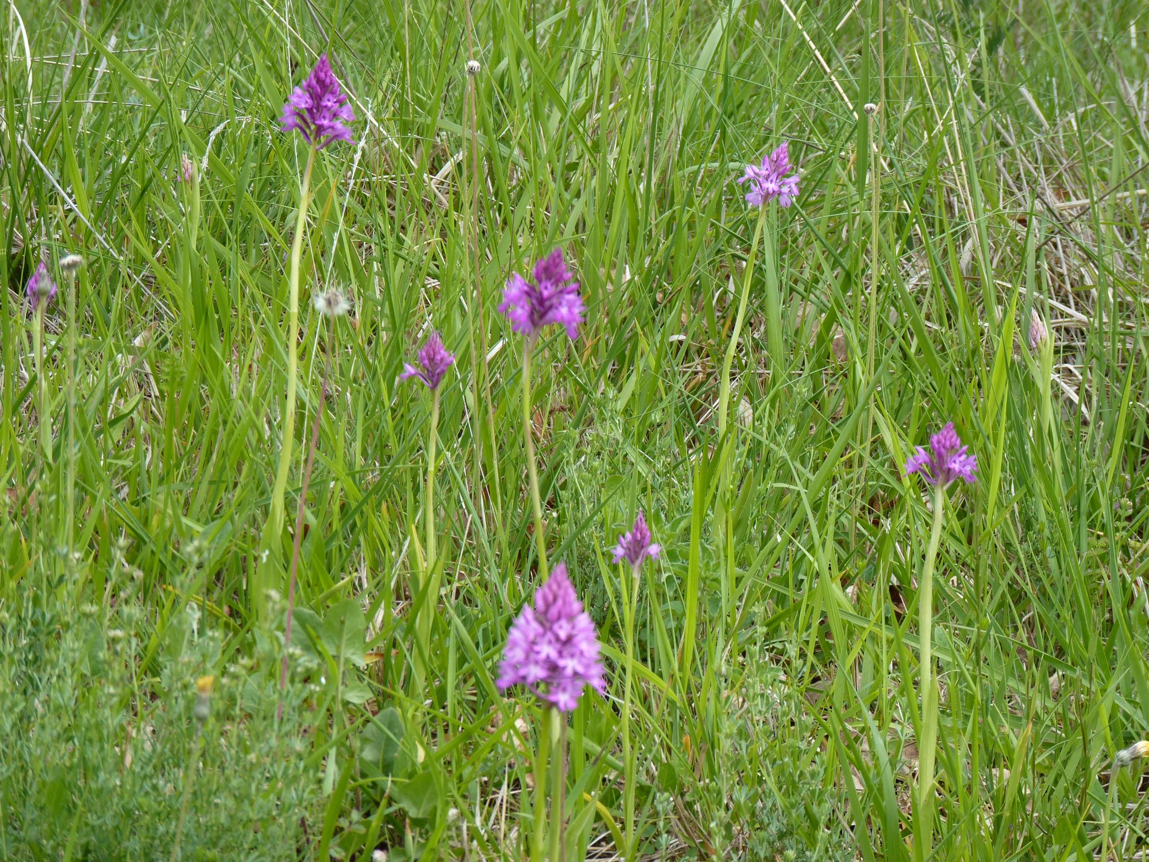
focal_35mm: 129
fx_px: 4282
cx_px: 574
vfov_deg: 11.5
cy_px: 431
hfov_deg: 15.3
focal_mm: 23
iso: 80
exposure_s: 1/160
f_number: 4
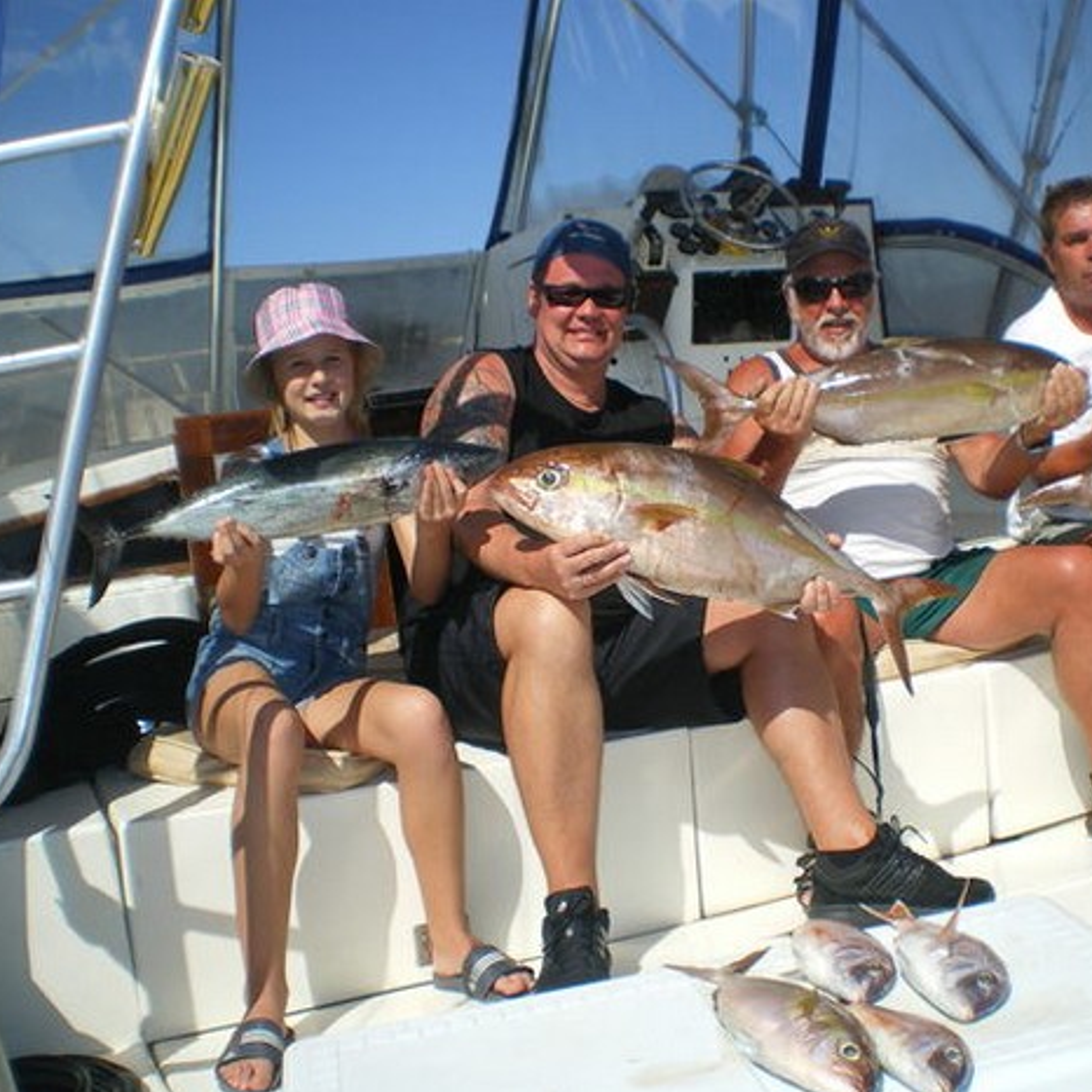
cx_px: 684
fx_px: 1535
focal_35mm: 43
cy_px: 551
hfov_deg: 38.9
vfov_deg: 39.2
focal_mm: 6.3
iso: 50
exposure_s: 1/640
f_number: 4.6
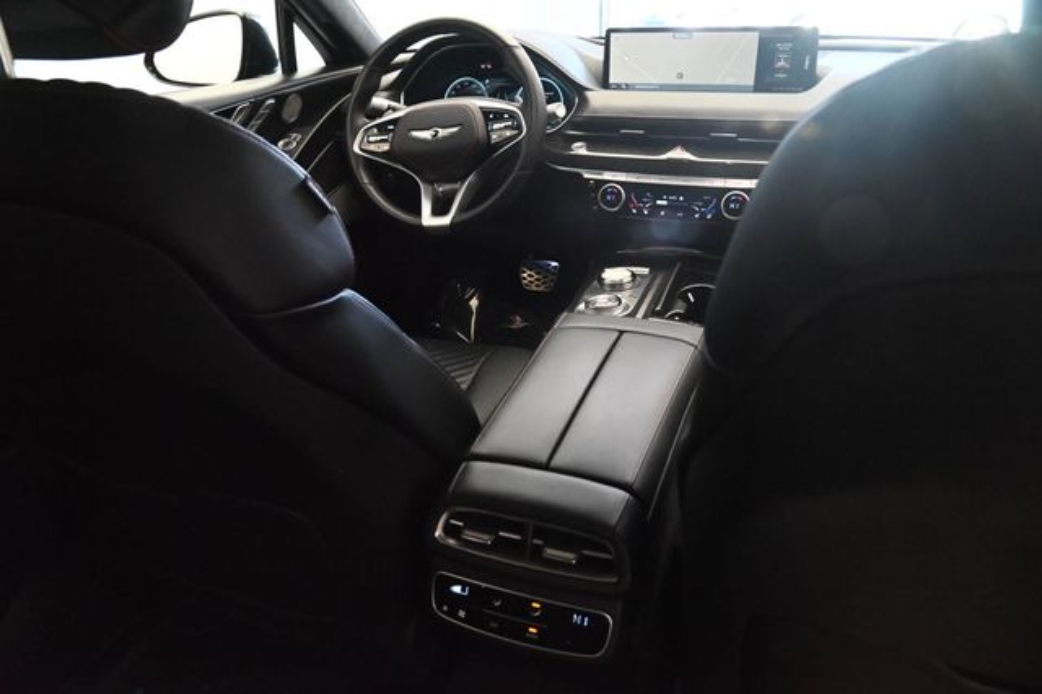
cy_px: 347
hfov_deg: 73.8
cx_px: 521
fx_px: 694
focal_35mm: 24
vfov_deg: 53.1
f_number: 8
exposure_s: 1/60
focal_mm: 24
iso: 9000
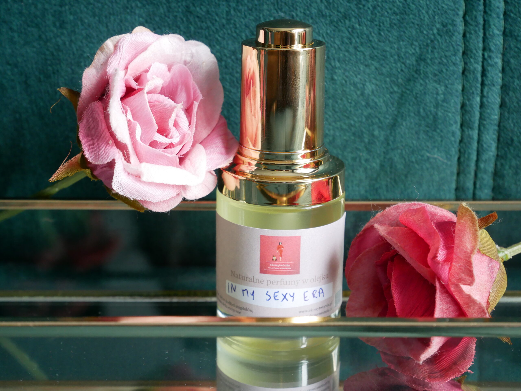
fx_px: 964
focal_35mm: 64
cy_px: 196
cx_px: 260
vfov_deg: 22.9
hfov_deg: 30.3
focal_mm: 32
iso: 800
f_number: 5.6
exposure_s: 1/80
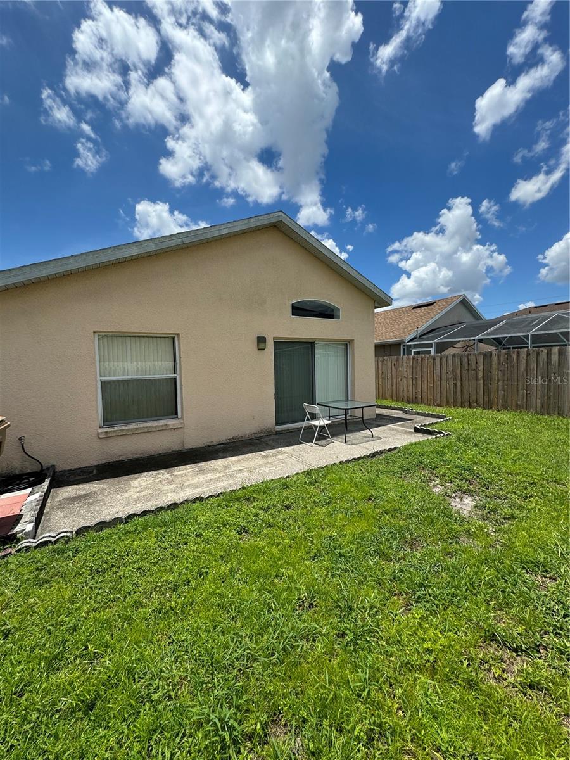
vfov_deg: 102.1
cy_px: 380
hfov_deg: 85.7
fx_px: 307
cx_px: 285
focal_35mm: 14
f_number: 2.2
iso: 50
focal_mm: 2.22
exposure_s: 1/2208
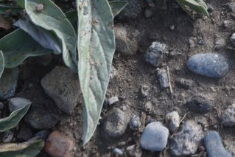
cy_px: -146
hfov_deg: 8.7
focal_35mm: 228
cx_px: 410
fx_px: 1489
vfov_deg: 5.9
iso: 160
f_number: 5
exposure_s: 1/500
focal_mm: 56
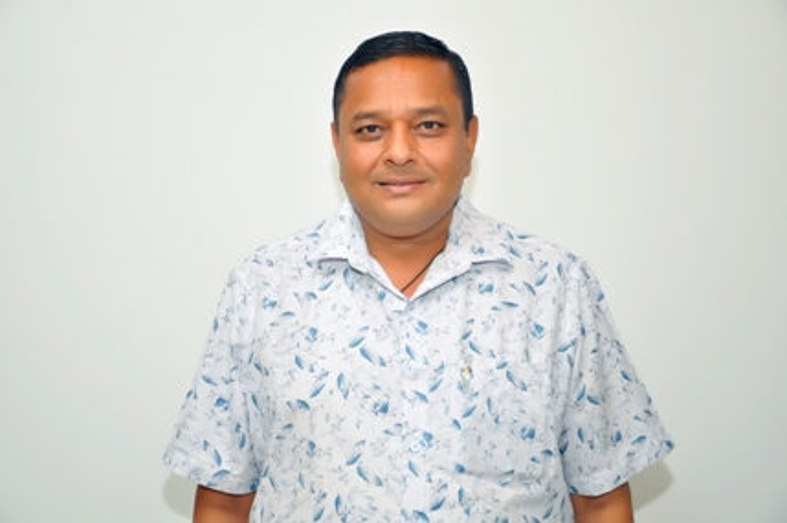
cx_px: 394
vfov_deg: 18.9
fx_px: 1572
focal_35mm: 72
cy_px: 262
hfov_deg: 28.1
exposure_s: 1/125
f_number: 5.6
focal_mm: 48
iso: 800
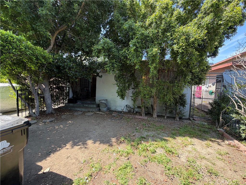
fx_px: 99
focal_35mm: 14
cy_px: 92
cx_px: 123
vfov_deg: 85.7
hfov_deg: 102.1
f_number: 2.2
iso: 40
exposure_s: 1/152
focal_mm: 2.22
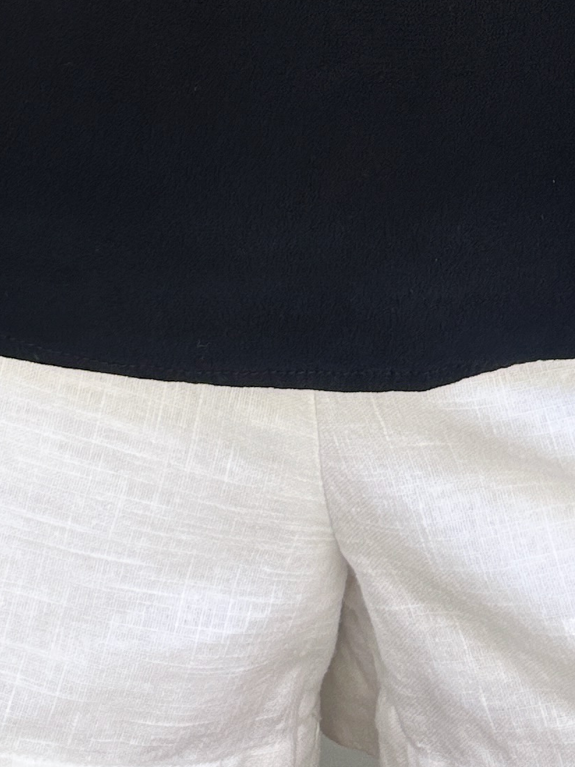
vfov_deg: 18.7
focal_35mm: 88
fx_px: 1949
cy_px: -489
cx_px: 469
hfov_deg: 16.6
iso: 80
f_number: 1.78
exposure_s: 1/355
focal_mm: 6.86
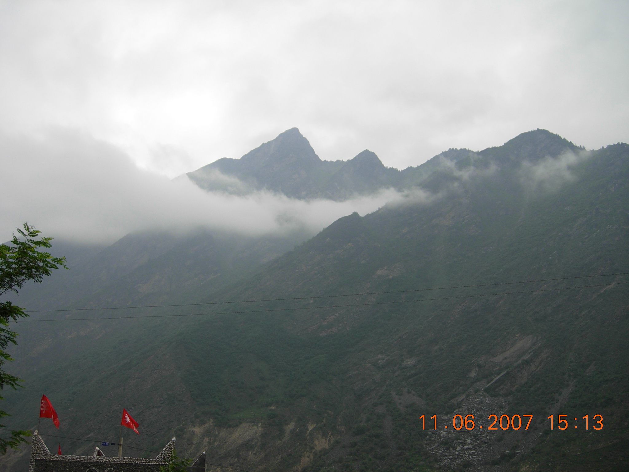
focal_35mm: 36
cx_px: 314
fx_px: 654
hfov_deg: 51.4
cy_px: 236
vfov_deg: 39.7
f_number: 2.7
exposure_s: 1/287
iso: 50
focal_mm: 7.5
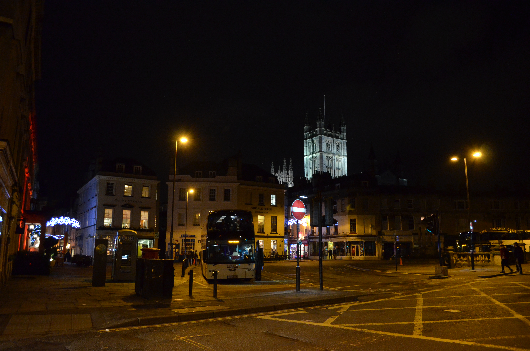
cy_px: 176
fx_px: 397
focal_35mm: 27
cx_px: 265
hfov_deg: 67.5
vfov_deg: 47.7
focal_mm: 18
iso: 2500
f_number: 3.5
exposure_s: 1/30
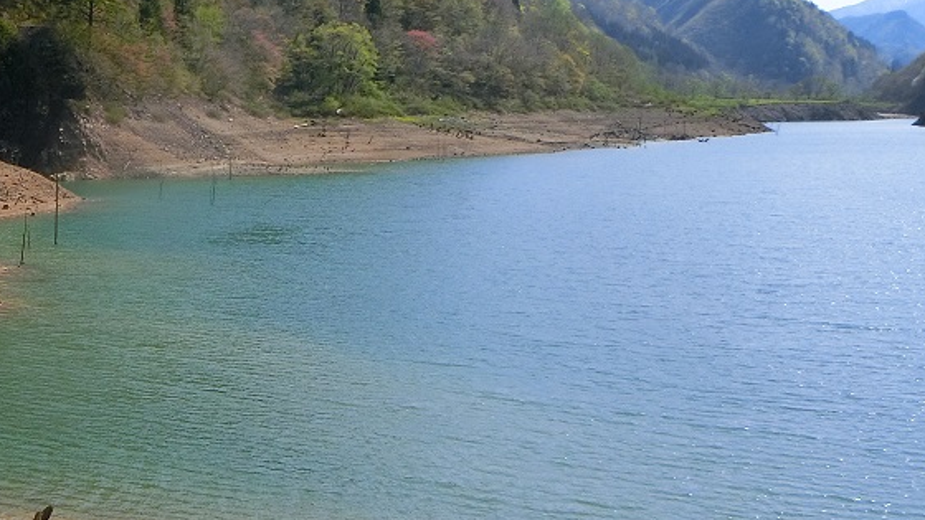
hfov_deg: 35.1
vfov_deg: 21.4
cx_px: 91
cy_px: 319
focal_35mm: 56
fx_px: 1374
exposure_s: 1/250
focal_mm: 4.5
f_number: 7
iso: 80
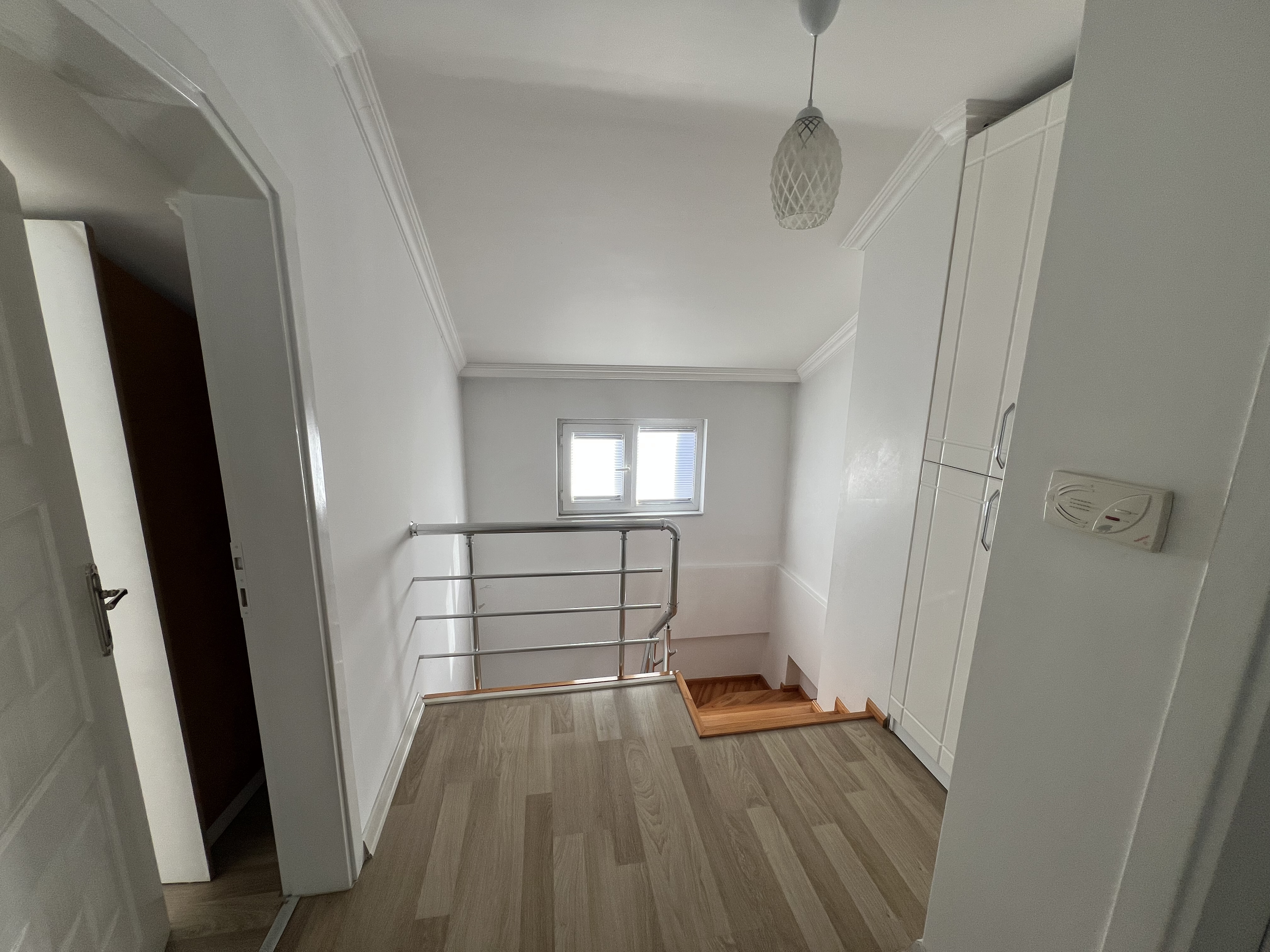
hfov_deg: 106.2
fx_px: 477
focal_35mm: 13
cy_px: 476
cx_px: 635
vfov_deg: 89.9
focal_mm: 1.57
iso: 64
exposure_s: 1/99
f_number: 1.8
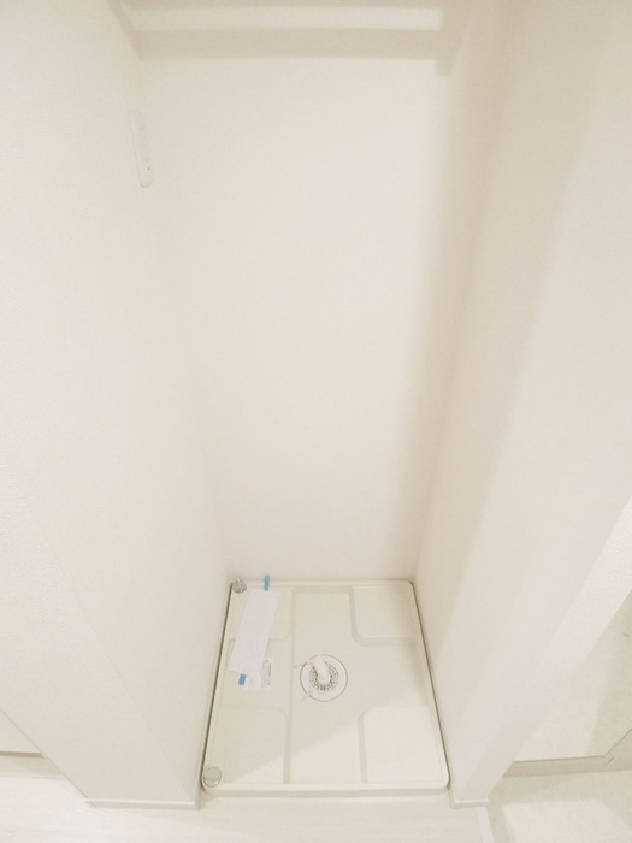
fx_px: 584
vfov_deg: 71.6
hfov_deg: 56.8
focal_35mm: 24
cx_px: 316
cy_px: 422
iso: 400
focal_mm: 5.1
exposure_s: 1/50
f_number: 2
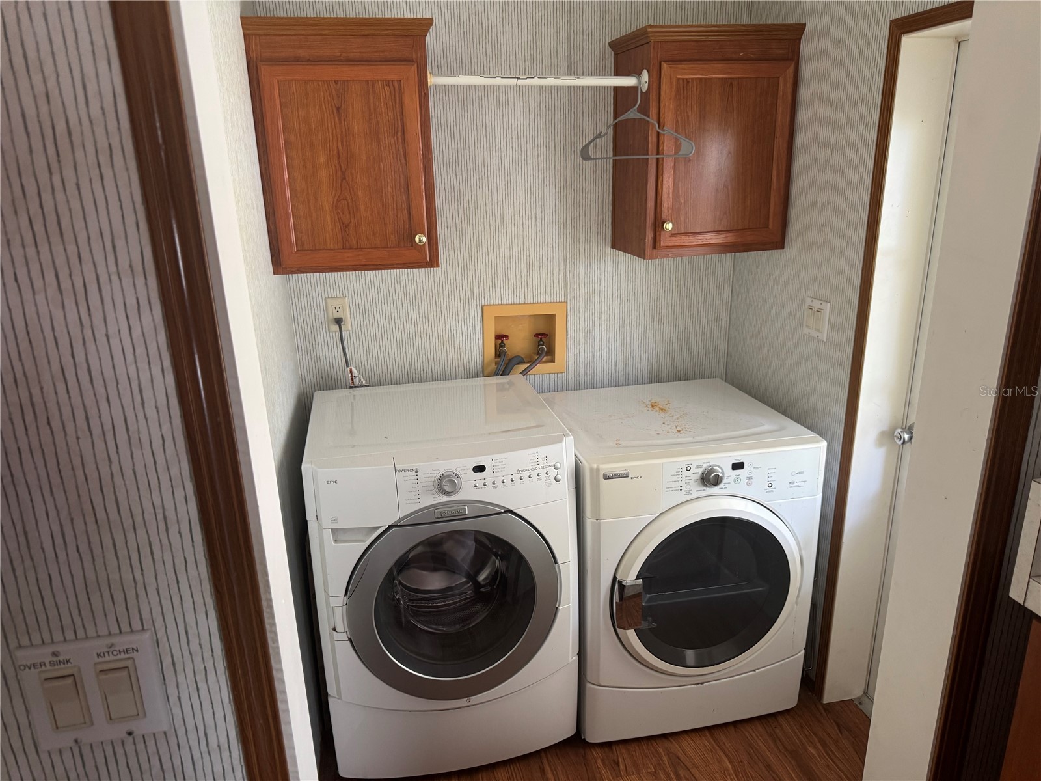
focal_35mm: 24
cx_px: 520
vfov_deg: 56.8
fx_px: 722
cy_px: 390
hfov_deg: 71.6
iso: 320
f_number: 1.78
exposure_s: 1/60
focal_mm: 6.76
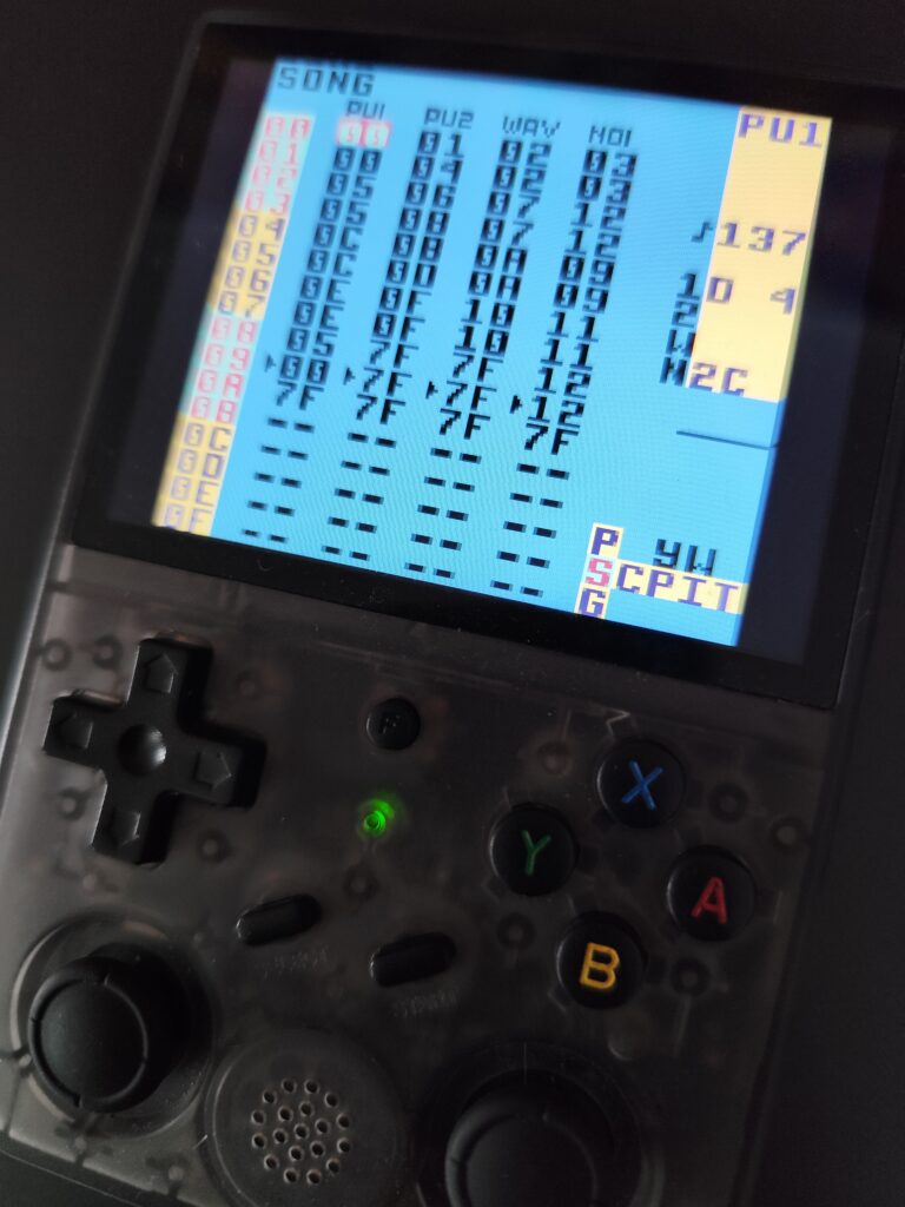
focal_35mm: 23
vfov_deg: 73.9
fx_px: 802
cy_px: 604
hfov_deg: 58.9
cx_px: 452
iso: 250
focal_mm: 6.14
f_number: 1.65
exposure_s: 1/50
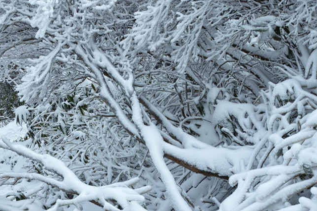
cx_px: 86
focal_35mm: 72
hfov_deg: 27.8
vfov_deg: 18.9
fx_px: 634
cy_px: 136
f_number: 6.3
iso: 100
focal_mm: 30
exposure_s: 1/400
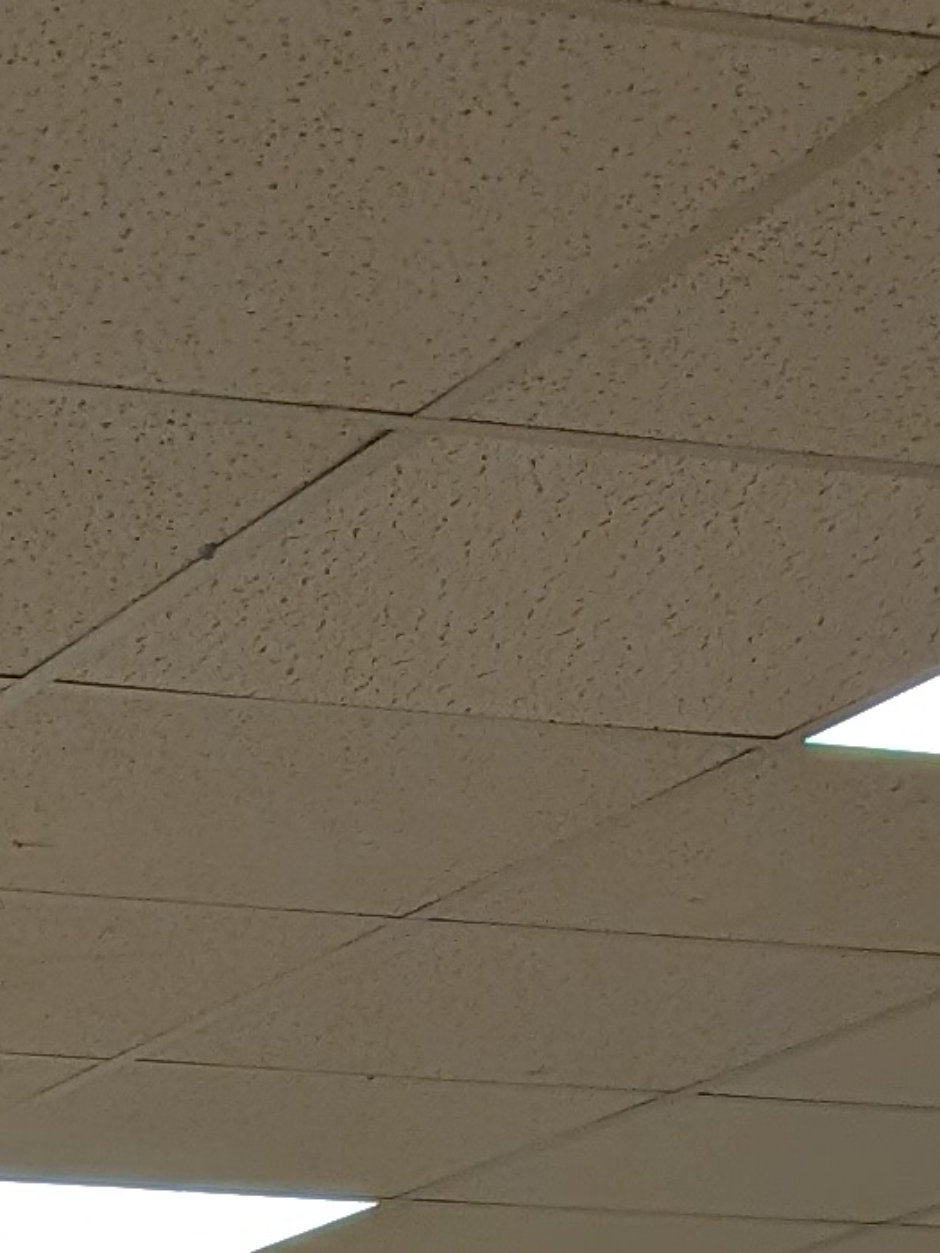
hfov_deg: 10.0
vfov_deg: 10.7
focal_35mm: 140
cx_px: -765
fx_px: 5069
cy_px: 3505
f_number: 1.68
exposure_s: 1/100
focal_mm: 6.9
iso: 93
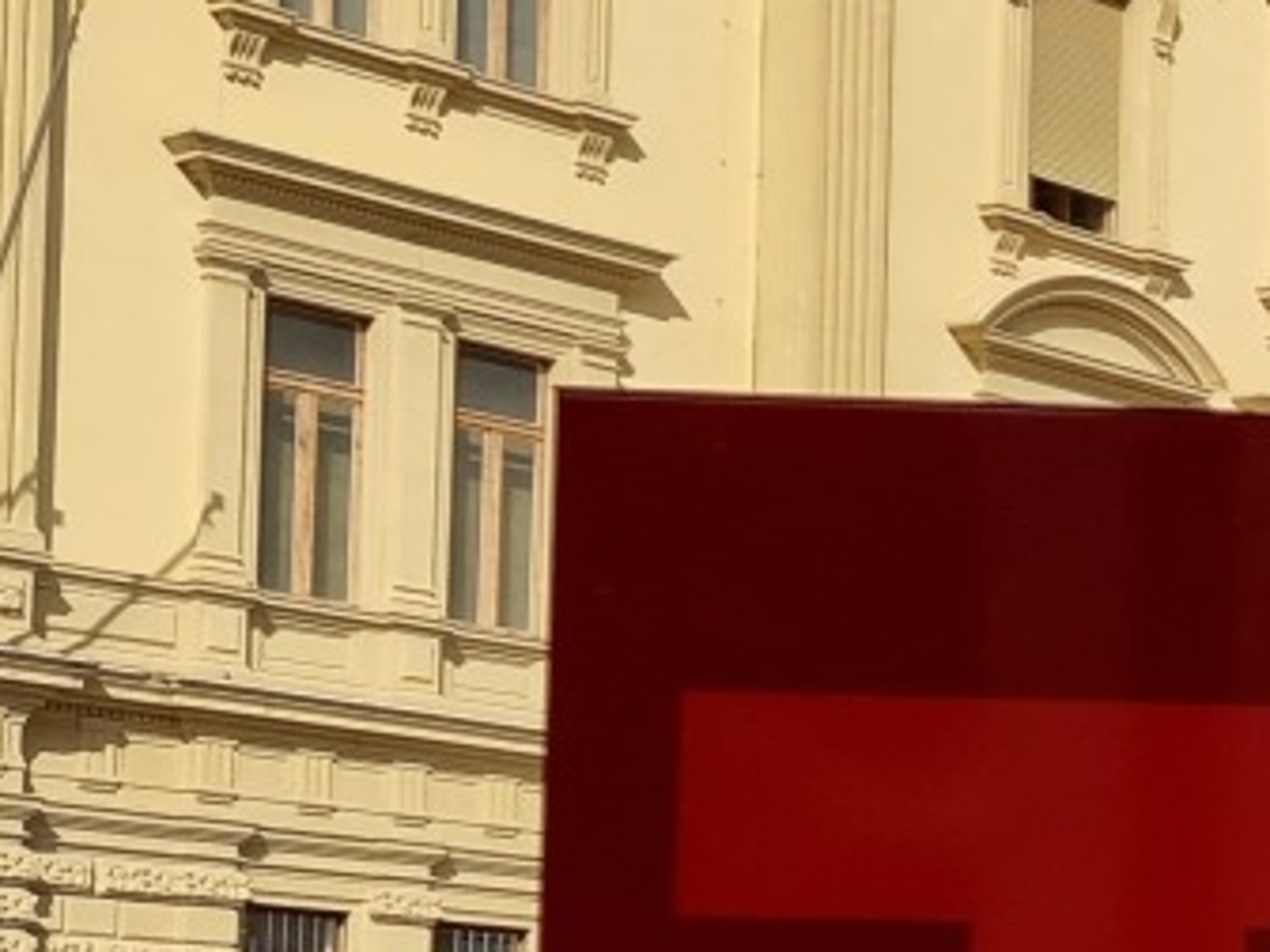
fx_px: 3926
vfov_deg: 13.5
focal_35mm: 107
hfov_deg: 15.3
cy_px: 1086
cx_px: 2442
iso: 50
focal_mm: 6.7
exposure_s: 1/770
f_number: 1.8
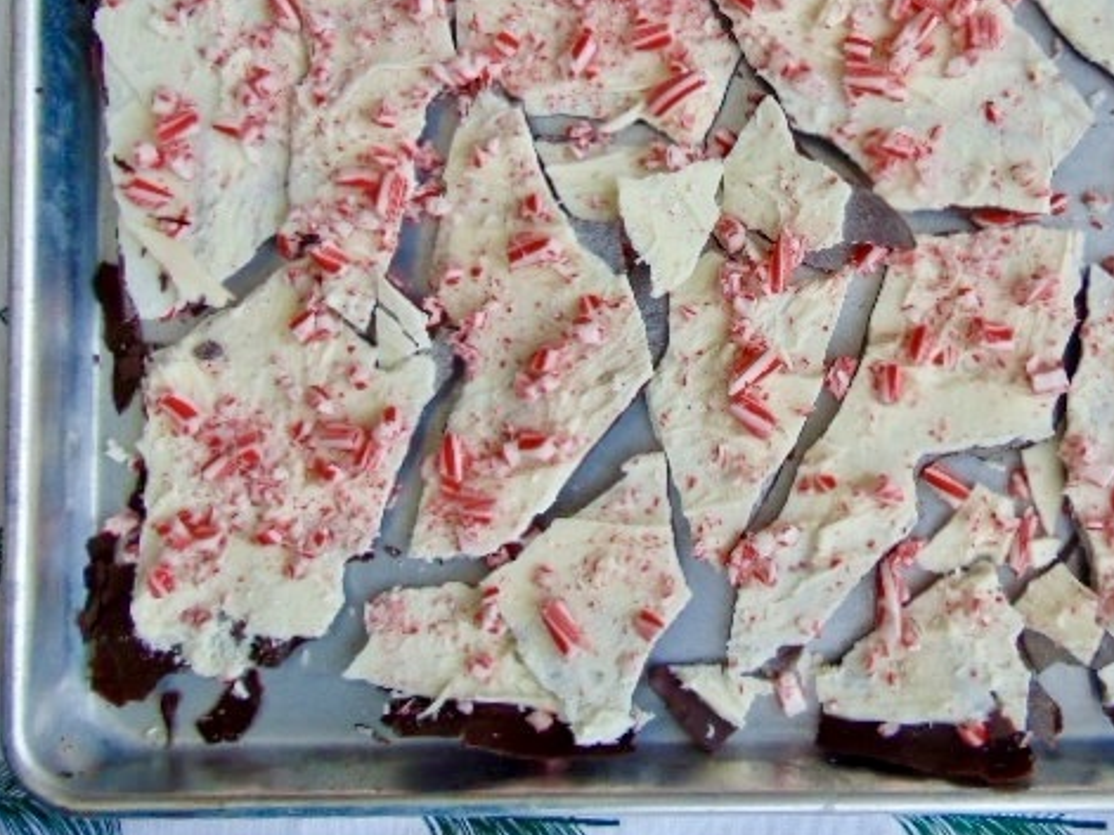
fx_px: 1094
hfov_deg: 53.1
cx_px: 724
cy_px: 317
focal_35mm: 34
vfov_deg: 41.5
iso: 80
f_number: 3
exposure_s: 1/640
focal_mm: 4.5
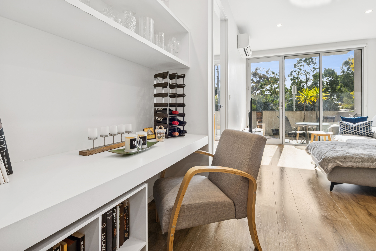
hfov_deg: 90.0
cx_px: 188
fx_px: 188
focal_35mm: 18
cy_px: 126
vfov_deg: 67.4
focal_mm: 18
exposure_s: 1/10
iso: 200
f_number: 11
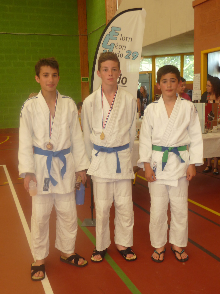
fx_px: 314
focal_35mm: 37
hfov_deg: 38.7
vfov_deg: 50.1
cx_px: 110
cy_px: 147
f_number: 3.6
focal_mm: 6.1
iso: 125
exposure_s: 1/30
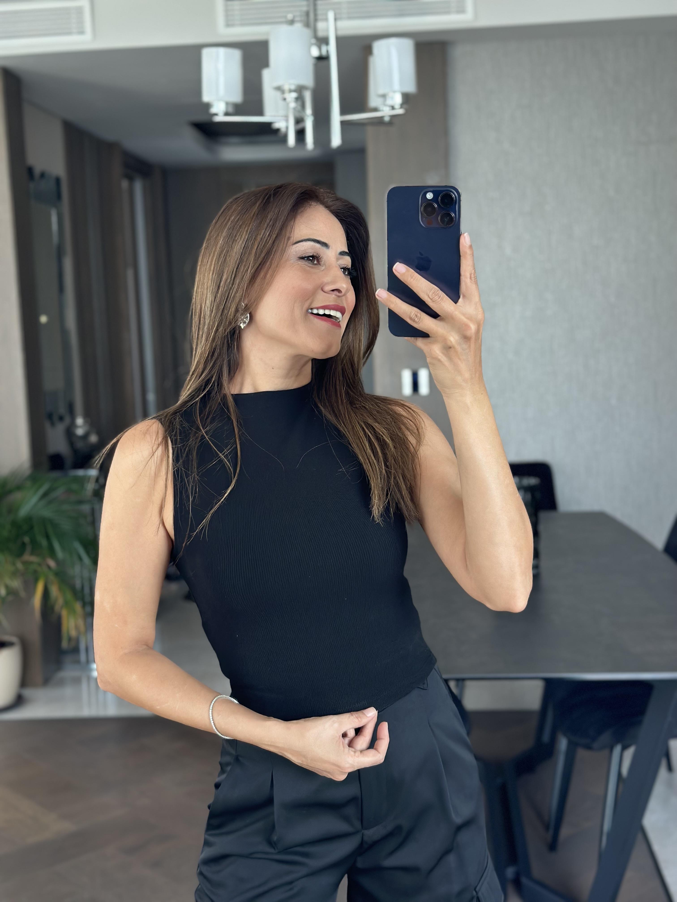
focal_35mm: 48
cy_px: 451
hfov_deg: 30.3
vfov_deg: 39.7
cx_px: 338
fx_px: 1252
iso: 125
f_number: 1.78
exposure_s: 1/108
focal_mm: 6.86
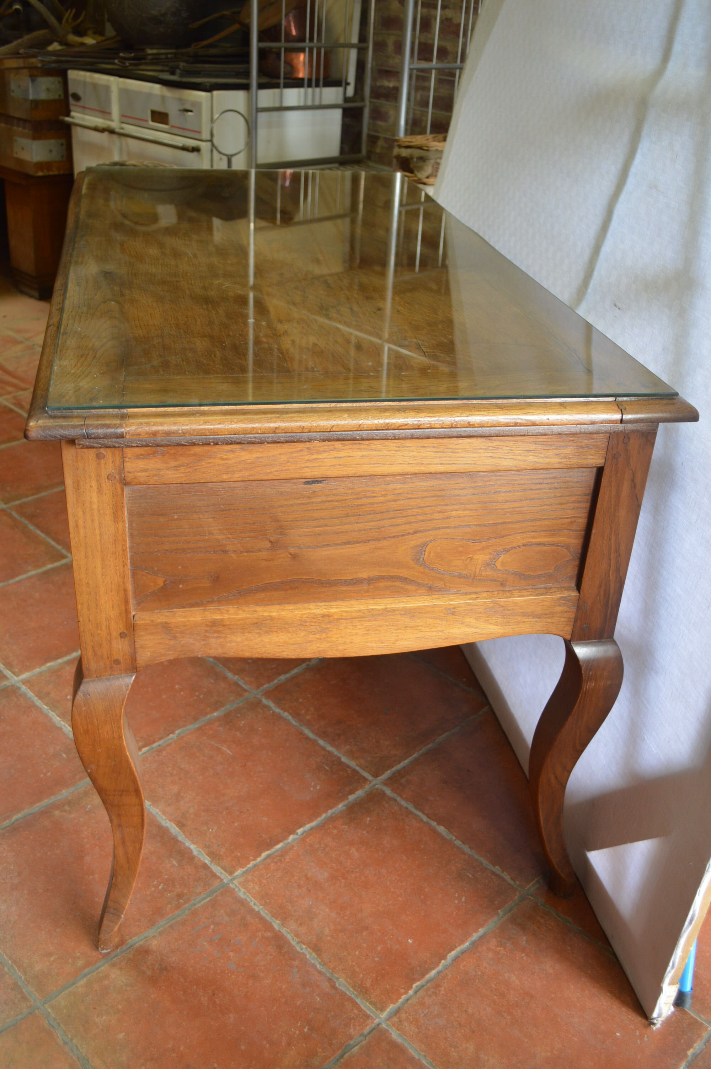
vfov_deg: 57.3
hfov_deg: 39.9
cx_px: 356
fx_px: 979
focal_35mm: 33
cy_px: 534
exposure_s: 1/30
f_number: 4
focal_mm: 22
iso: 400
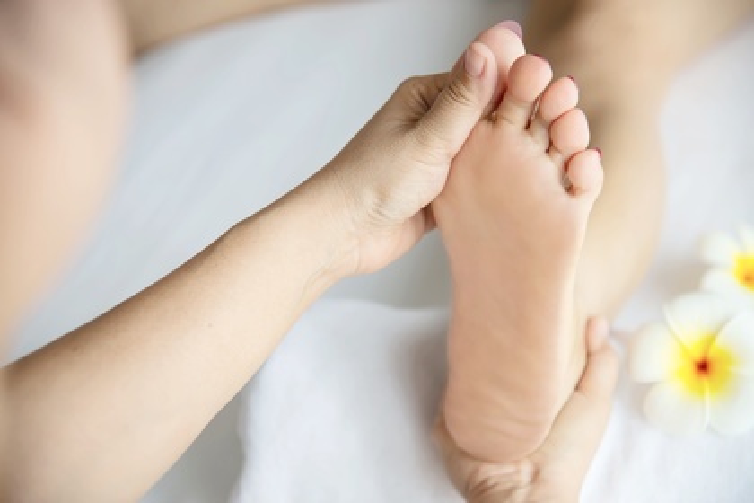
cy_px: 252
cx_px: 377
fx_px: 1990
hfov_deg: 21.5
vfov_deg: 14.4
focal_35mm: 95
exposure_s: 1/80
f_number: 4.5
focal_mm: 95
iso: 200
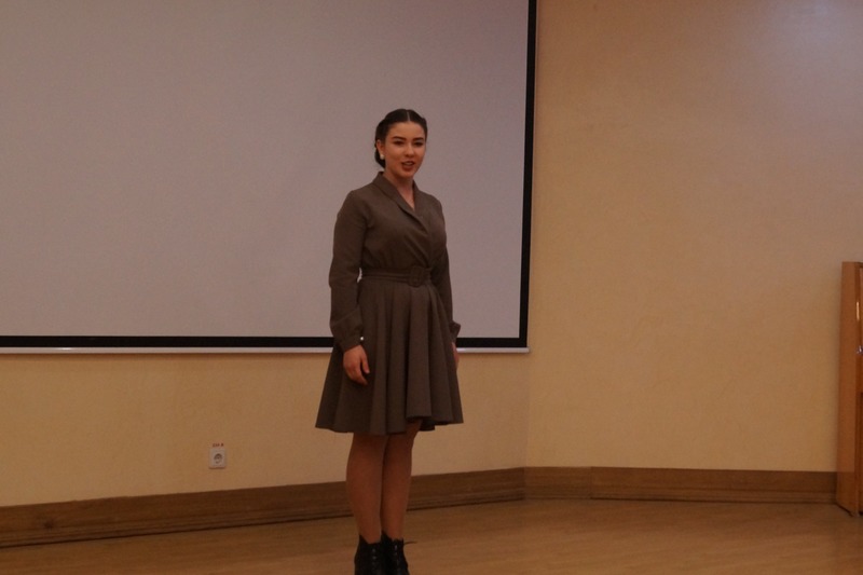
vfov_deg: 29.9
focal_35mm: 45
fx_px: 1078
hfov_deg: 43.6
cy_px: 288
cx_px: 432
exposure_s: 1/60
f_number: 8
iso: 1600
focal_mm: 30
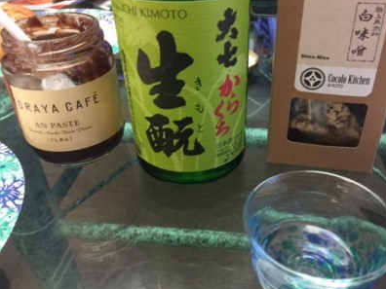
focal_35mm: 33
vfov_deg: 42.9
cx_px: 218
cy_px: 131
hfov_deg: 55.2
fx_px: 368
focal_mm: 4.15
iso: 100
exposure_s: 1/15
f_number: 2.2
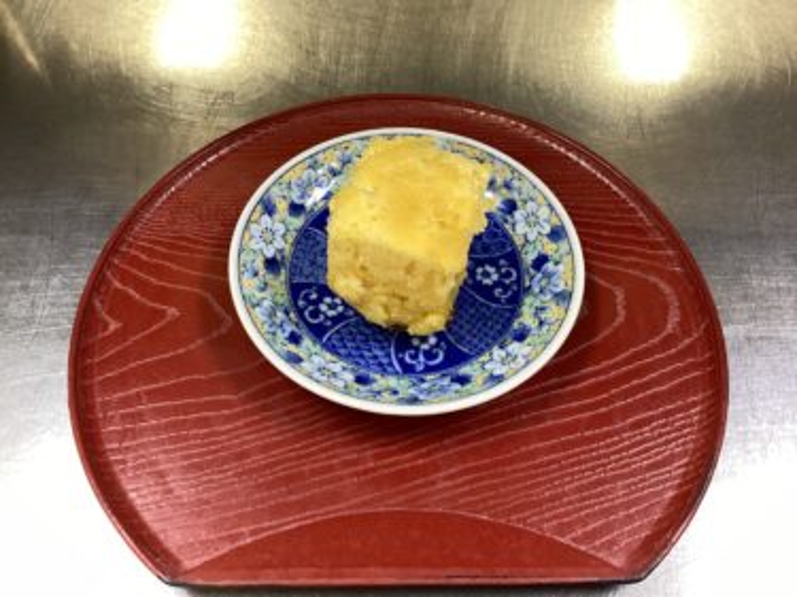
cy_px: 298
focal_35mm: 31
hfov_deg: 58.4
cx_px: 398
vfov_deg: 45.4
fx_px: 714
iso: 200
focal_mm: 3.3
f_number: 2.4
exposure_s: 1/50
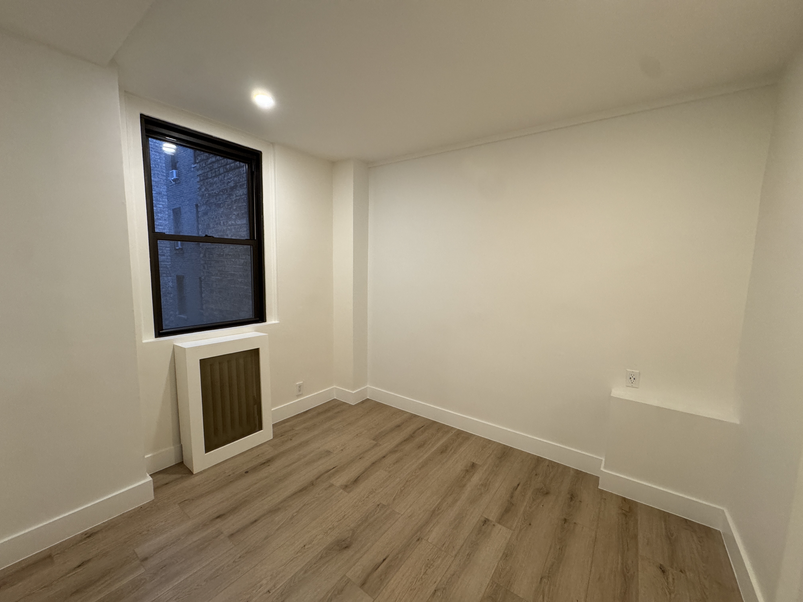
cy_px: 301
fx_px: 325
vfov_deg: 85.7
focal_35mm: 14
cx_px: 402
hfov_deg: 102.1
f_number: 2.2
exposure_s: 1/60
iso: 250
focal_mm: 2.22
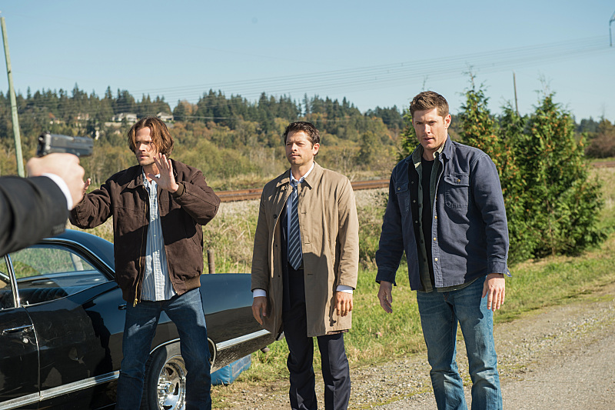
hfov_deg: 28.8
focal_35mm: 70
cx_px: 308
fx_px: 1196
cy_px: 205
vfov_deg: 19.4
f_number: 6.3
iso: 100
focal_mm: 70
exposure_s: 1/200
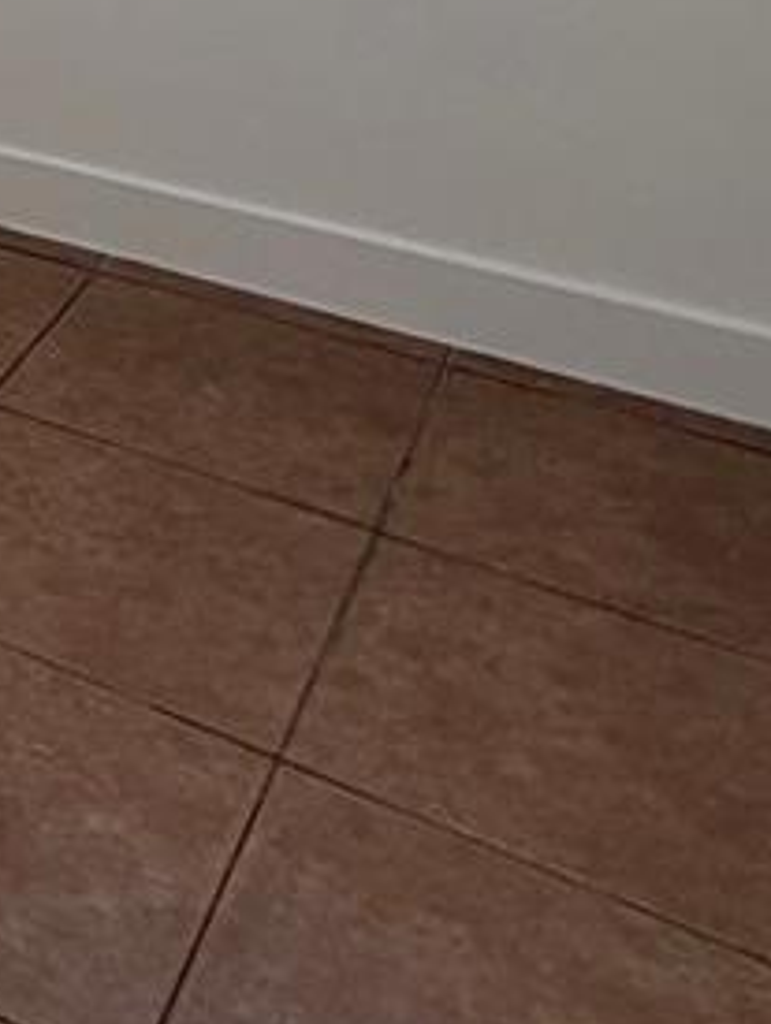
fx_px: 1807
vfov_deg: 27.1
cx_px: -708
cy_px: -268
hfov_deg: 17.9
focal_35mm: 61
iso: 50
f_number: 2.2
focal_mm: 2.22
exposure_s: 1/123
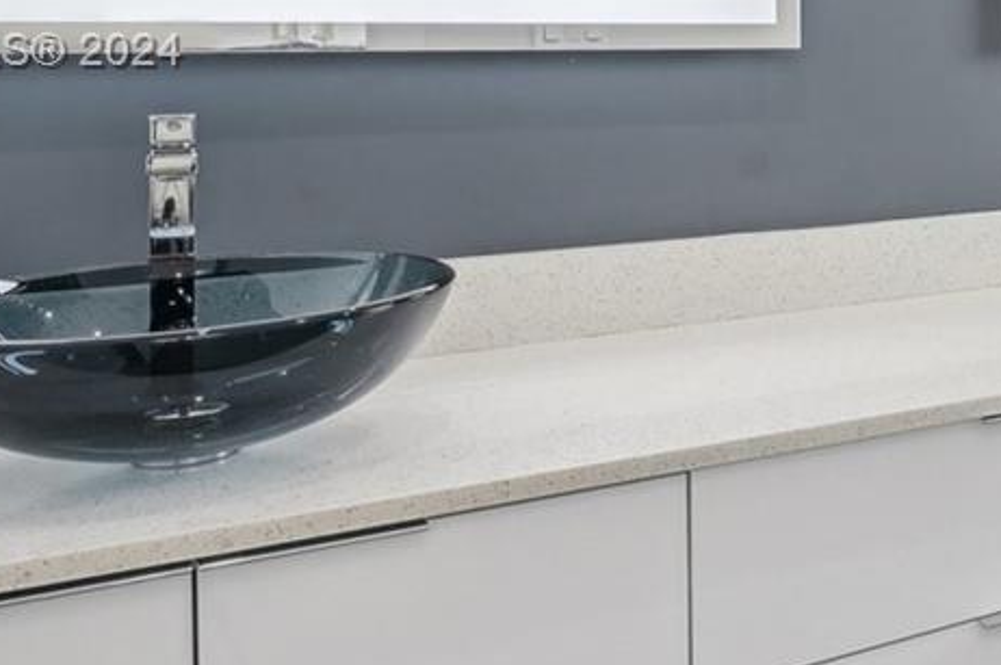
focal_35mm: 52
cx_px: 1222
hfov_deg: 31.5
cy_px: 55
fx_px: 1444
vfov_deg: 25.1
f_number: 8
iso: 400
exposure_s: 1/25
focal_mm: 15
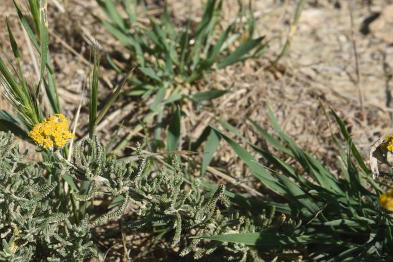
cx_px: 50
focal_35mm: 148
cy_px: 139
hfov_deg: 13.8
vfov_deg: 9.3
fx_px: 1616
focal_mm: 72
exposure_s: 1/160
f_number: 14
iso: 125
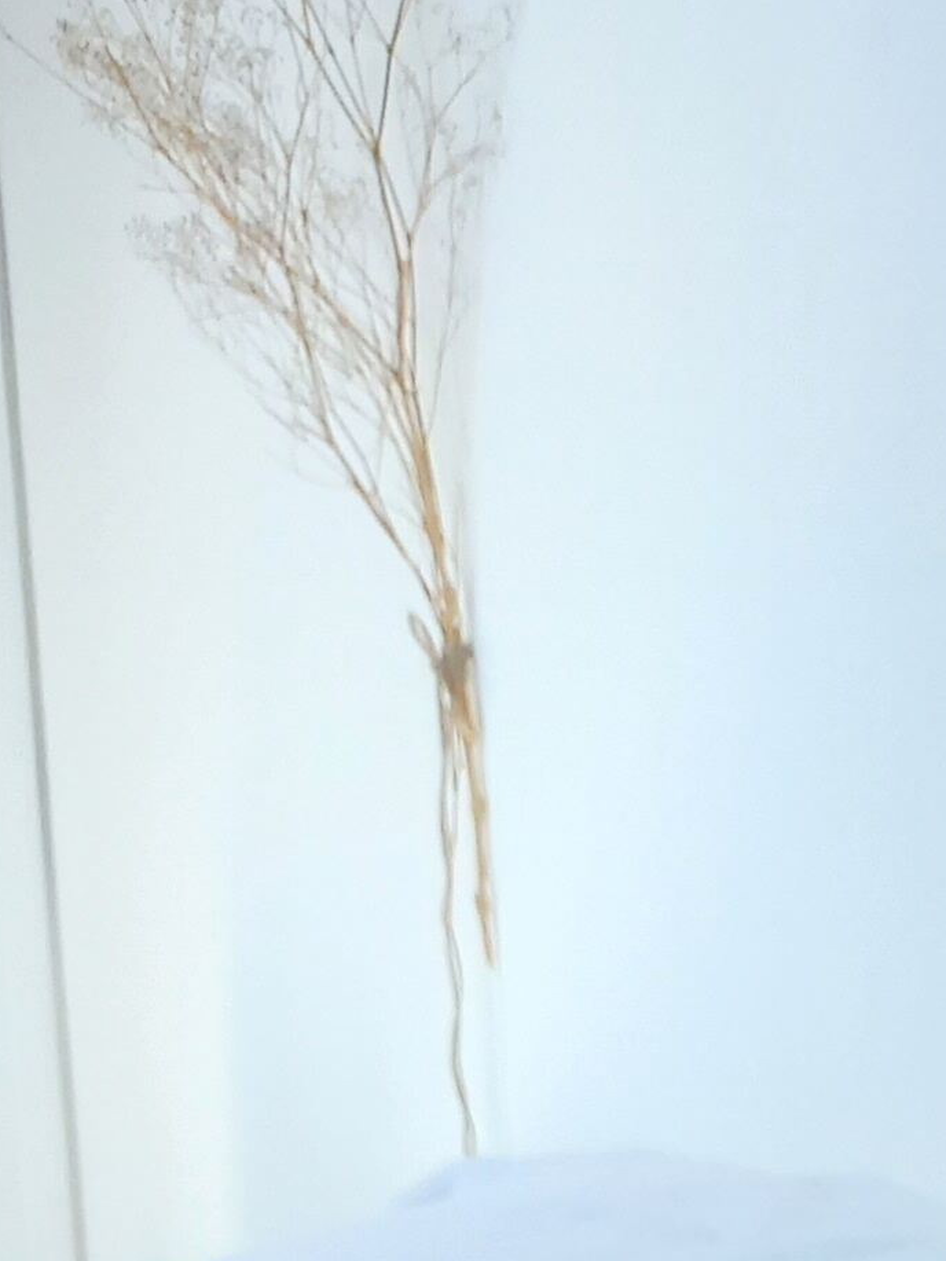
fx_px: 3971
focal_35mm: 109
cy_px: 2638
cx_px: 1811
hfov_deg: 12.2
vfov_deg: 14.5
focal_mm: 4.6
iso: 200
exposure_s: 1/50
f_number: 2
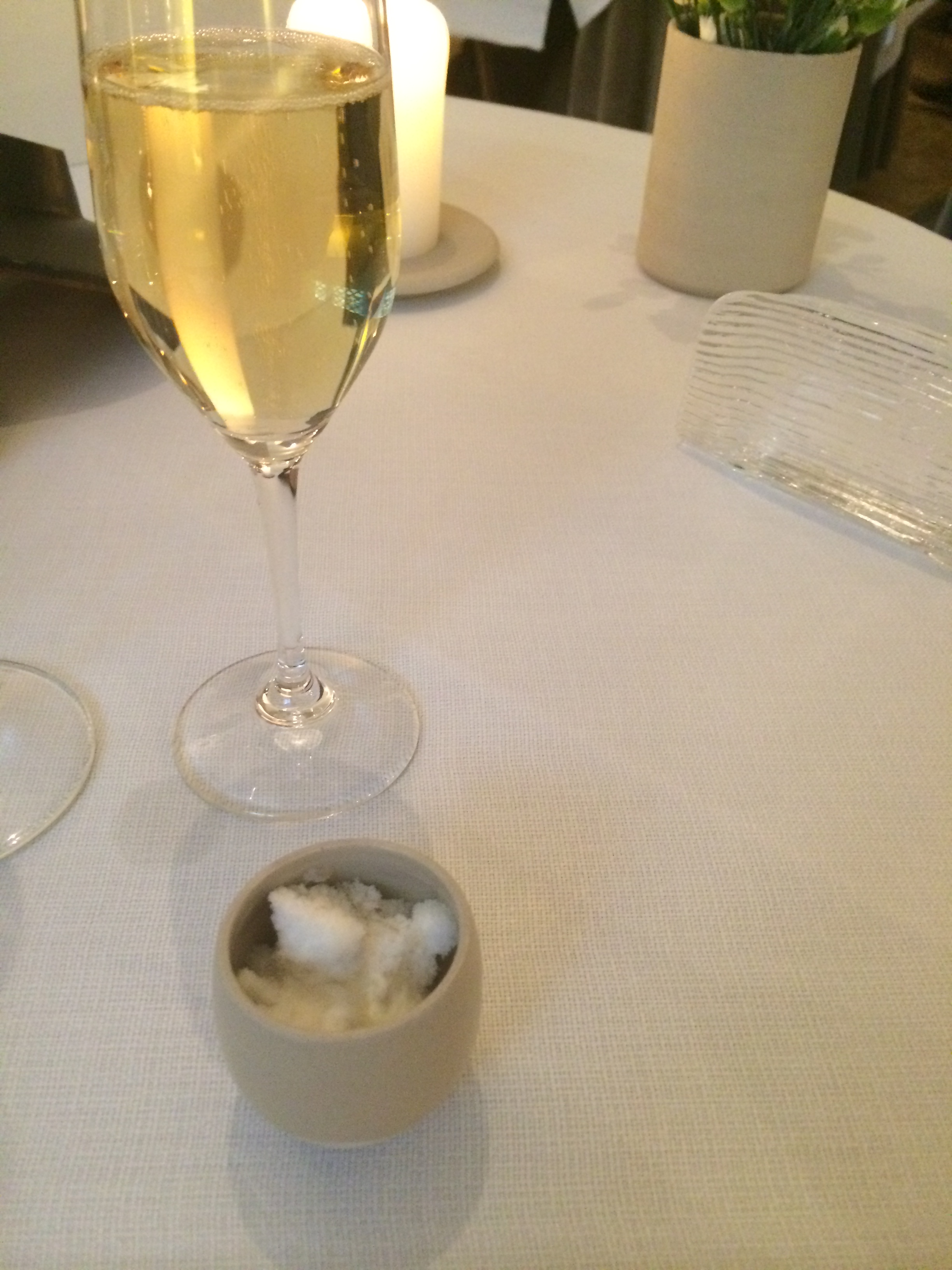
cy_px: 635
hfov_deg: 46.8
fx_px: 1100
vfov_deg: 60.0
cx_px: 476
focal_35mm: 30
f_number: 2.2
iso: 320
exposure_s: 1/20
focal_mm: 4.12
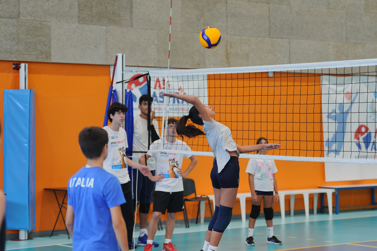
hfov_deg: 22.1
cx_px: 188
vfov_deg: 14.9
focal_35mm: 92
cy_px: 126
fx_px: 963
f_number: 3.2
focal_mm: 92
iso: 1600
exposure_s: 1/640
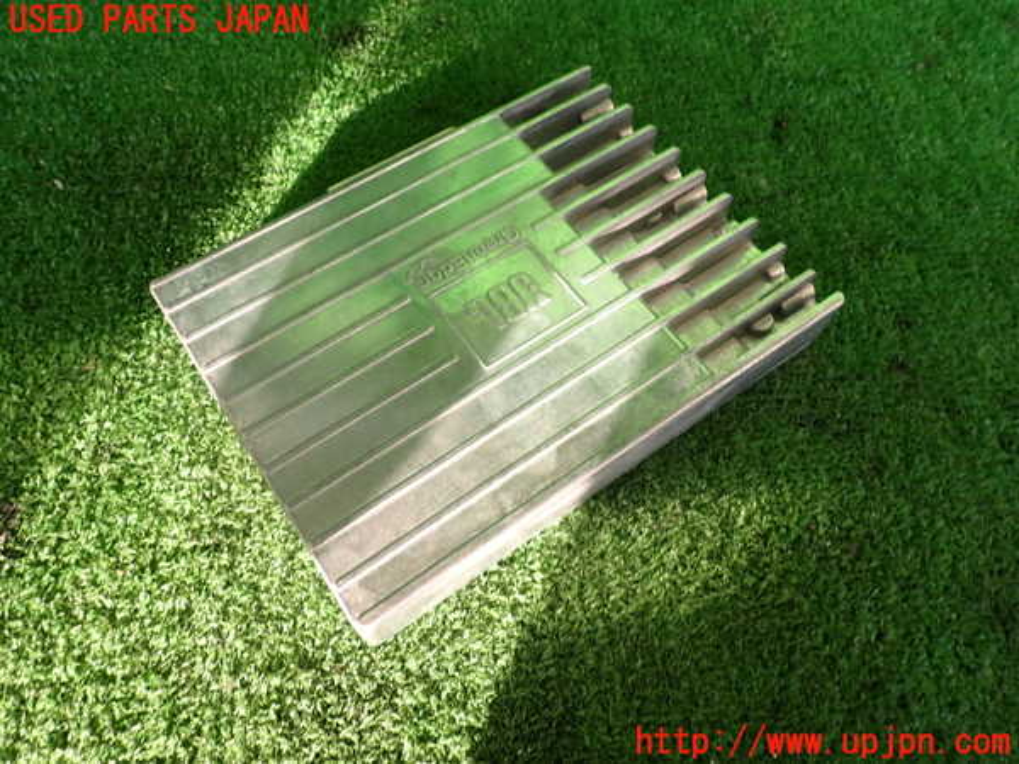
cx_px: 510
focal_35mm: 25
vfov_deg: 54.9
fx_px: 736
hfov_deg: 69.4
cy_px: 382
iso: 100
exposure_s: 1/60
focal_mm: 4.5
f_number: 2.8
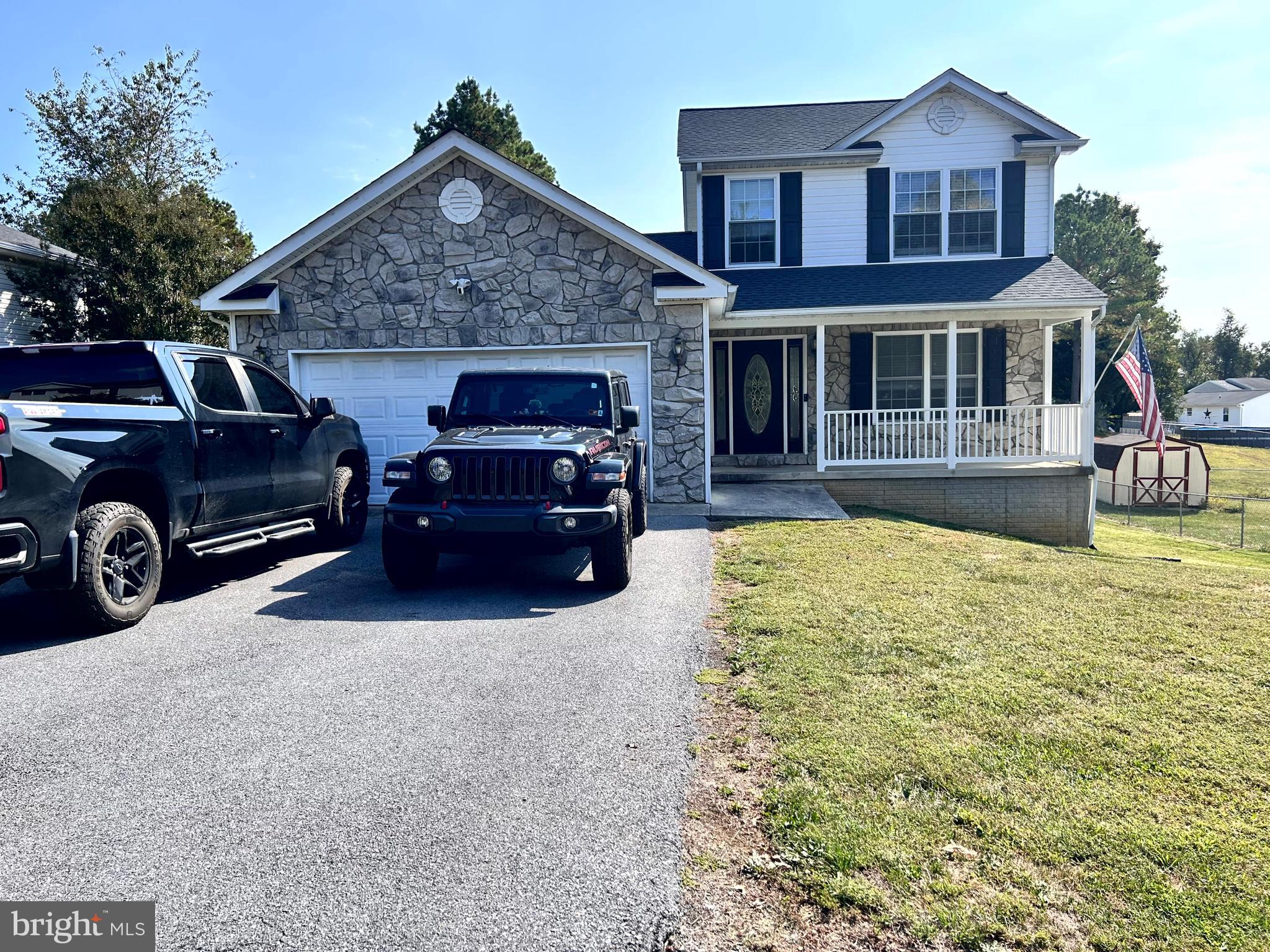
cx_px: 635
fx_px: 954
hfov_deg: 67.3
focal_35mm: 26
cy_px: 476
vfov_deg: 53.1
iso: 50
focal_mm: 5.7
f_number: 1.5
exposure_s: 1/2299
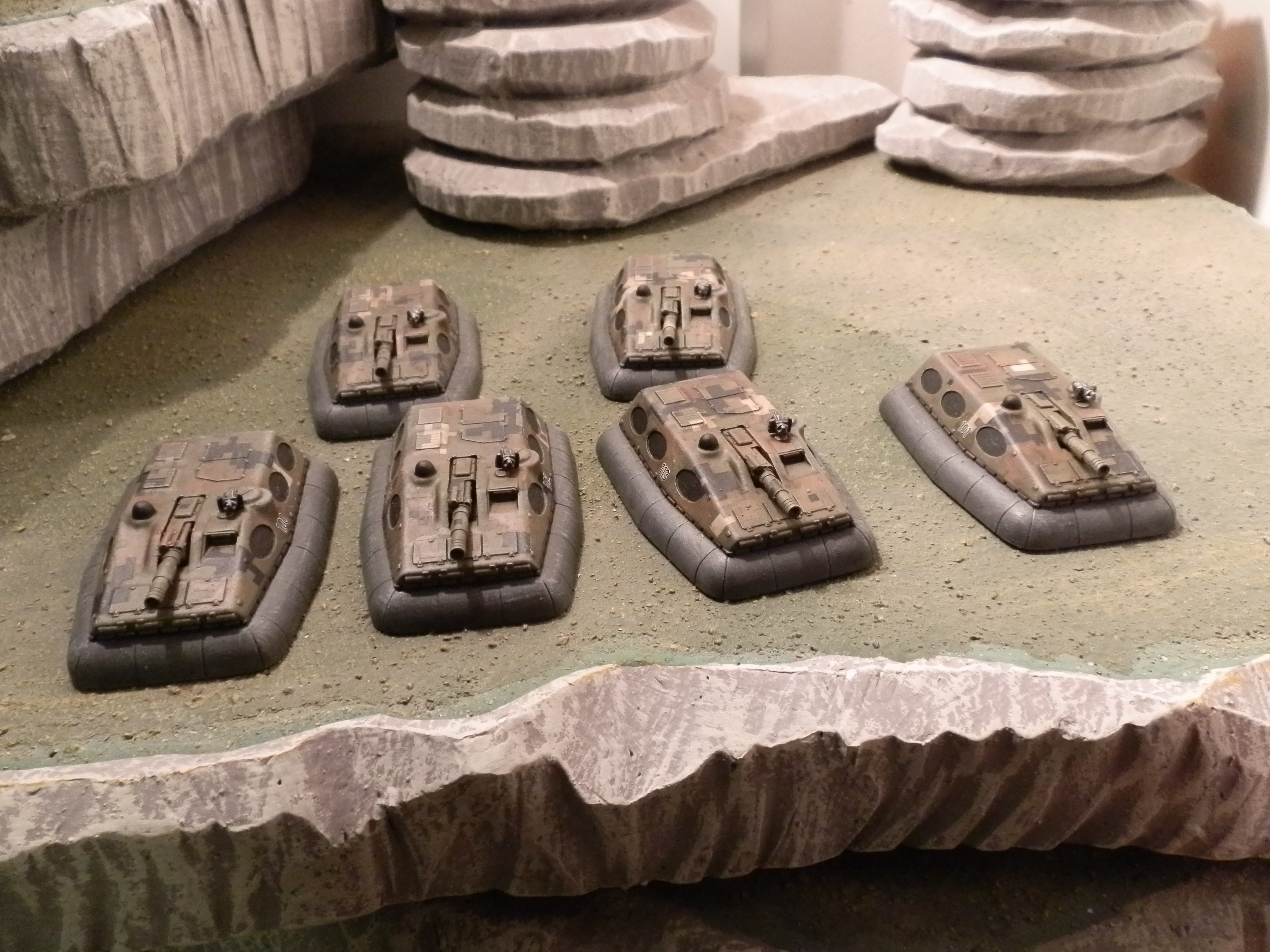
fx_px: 1027
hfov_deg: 63.4
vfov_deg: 49.7
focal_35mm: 28
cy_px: 476
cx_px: 635
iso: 400
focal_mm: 5
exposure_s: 1/60
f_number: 3.1
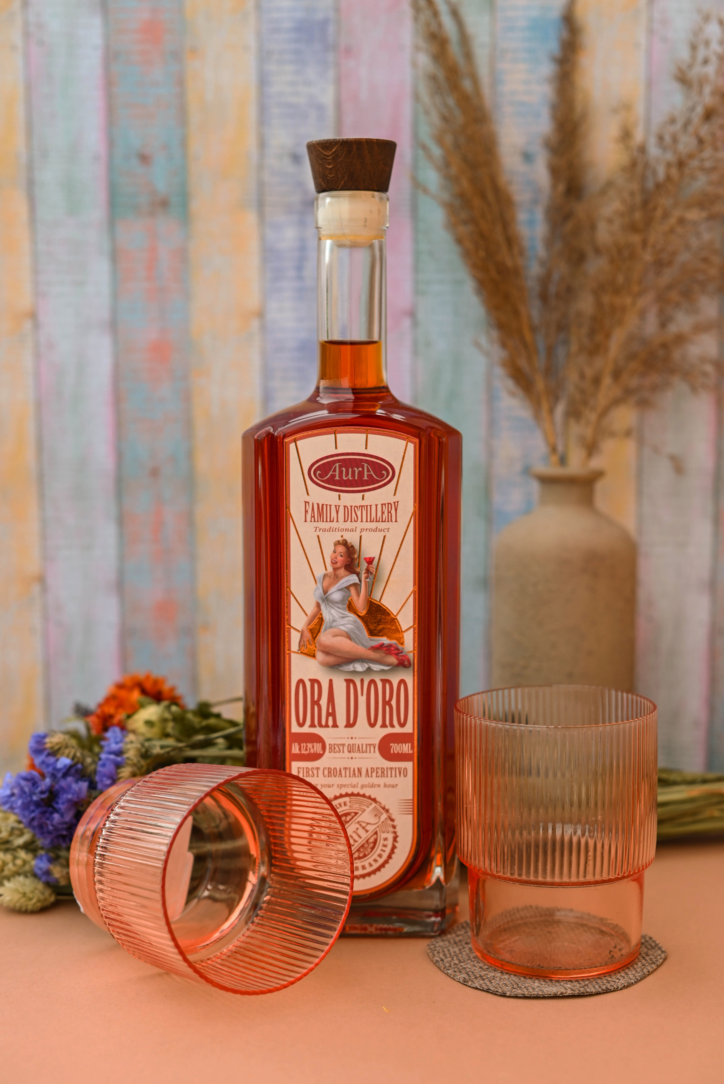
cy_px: 542
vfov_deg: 39.6
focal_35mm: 50
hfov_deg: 27.0
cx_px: 362
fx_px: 1507
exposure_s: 1/250
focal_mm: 50
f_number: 5
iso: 200
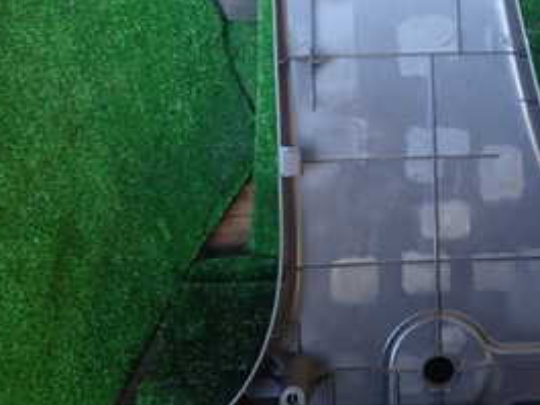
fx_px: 1061
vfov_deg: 20.9
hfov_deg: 27.5
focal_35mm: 68
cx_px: 491
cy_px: 0
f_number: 2.3
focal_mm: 5.4
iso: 200
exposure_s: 1/40
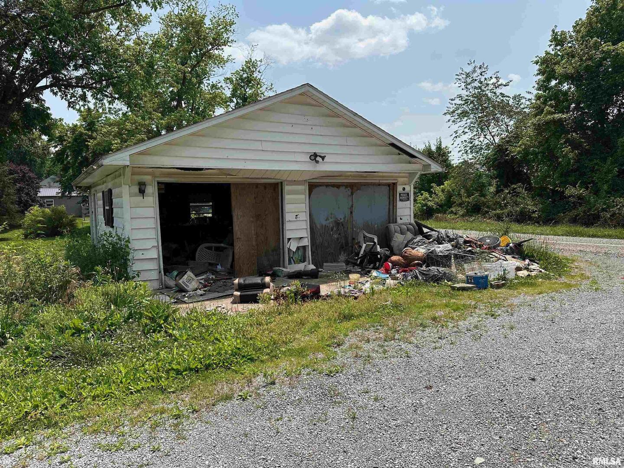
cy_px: 234
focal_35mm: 24
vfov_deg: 56.8
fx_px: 433
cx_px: 312
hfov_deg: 71.6
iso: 80
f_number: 1.78
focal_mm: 6.86
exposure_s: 1/5000
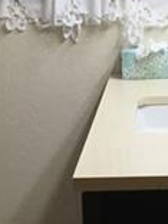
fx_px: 925
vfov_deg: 13.7
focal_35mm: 143
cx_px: 144
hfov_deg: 10.3
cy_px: 33
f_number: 2.2
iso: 25
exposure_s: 1/40
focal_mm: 4.15
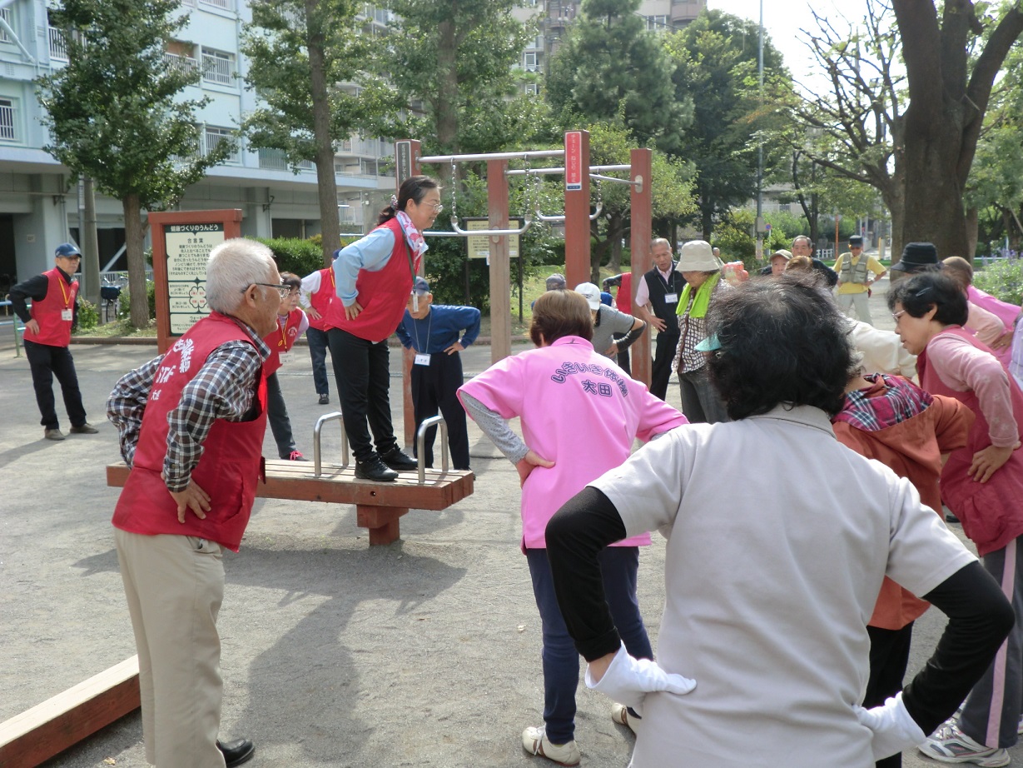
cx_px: 512
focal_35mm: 38
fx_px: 1123
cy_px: 384
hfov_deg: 49.0
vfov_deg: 37.7
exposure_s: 1/200
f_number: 3.9
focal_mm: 6.9
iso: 50
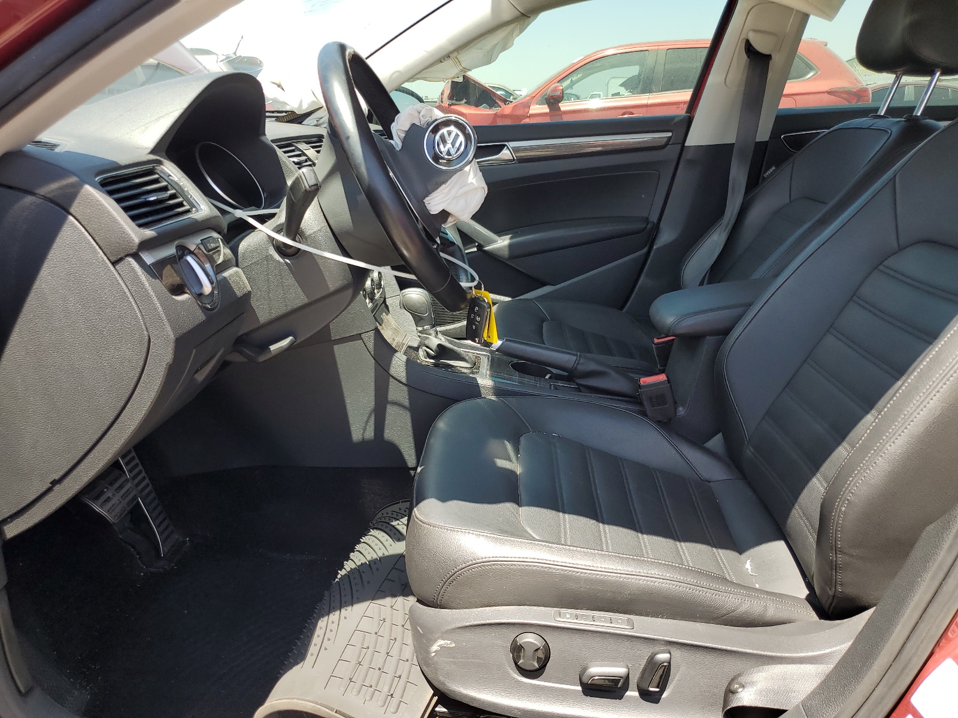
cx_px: 479
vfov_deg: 53.1
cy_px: 359
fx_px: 720
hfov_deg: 67.3
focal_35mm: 26
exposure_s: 1/500
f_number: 1.5
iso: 50
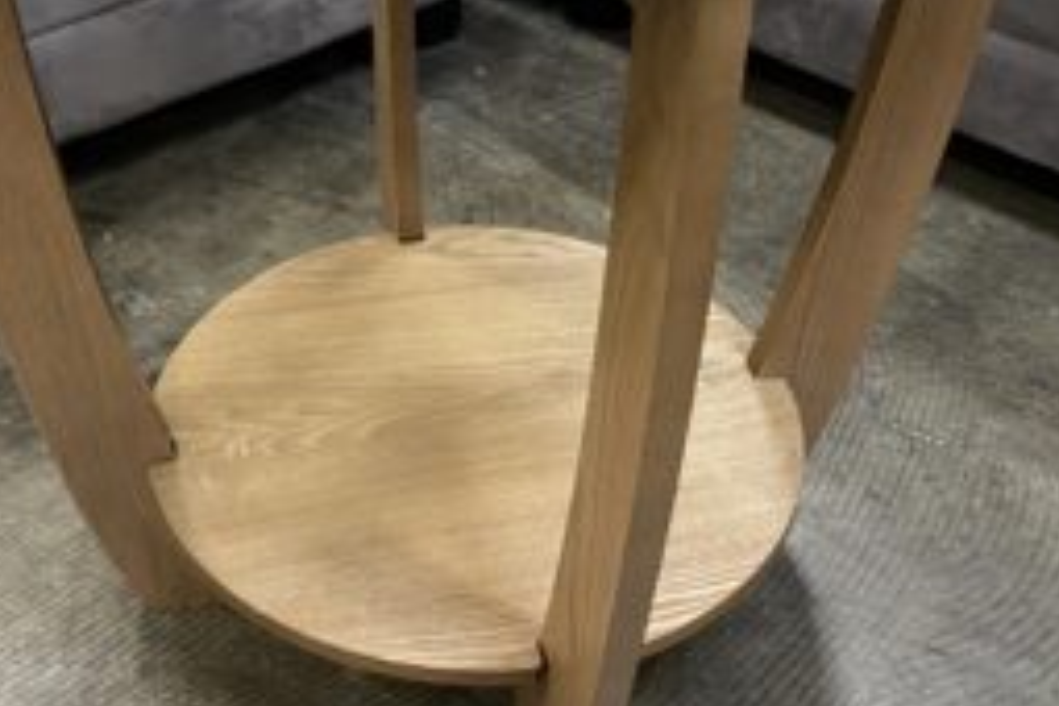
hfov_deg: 37.3
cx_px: 407
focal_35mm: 53
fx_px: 1559
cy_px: 172
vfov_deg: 25.2
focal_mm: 4.25
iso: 250
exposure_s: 1/60
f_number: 1.8
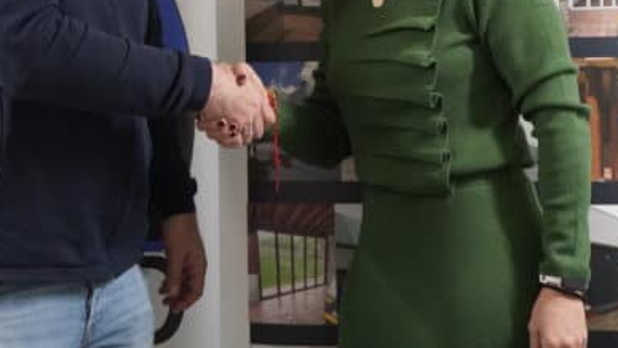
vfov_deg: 16.1
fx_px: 1197
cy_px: -30
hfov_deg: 28.8
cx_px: 206
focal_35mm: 73
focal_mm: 36
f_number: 4
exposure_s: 1/160
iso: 8000
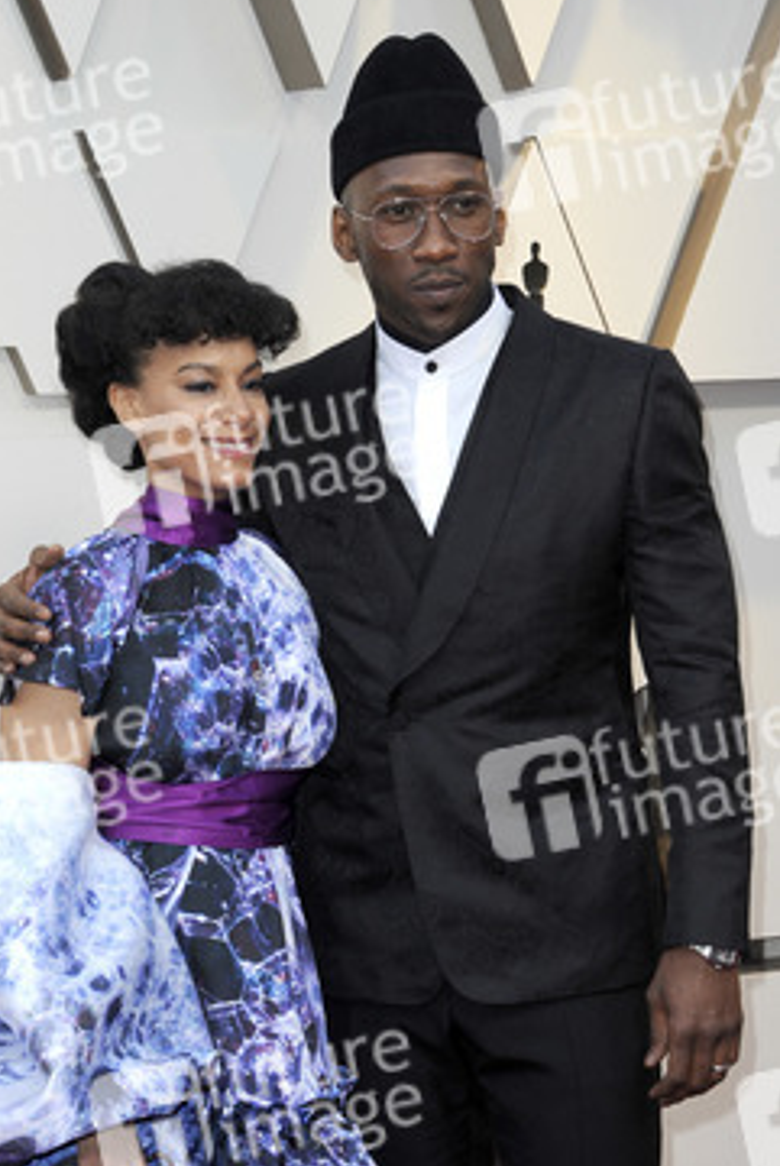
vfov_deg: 18.4
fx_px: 3597
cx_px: 351
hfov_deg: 12.4
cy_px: 622
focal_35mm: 111
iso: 1000
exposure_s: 1/250
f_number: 8
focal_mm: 100
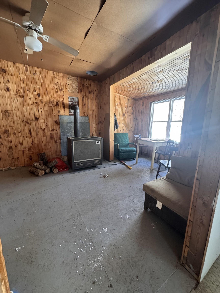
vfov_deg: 102.1
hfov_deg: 85.7
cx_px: 110
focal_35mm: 14
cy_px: 146
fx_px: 119
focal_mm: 2.22
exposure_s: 1/64
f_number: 2.2
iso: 320
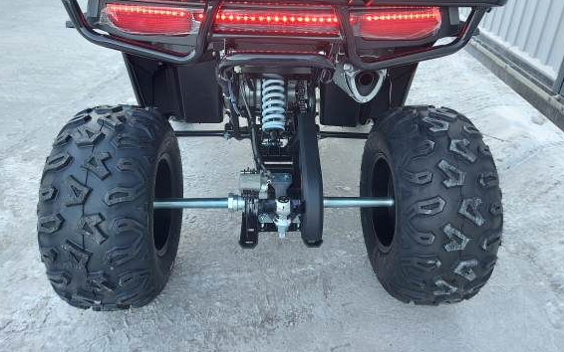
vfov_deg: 47.3
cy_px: 141
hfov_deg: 70.4
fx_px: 400
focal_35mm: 26
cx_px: 284
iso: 40
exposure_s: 1/50
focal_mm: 5.23
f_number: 1.8
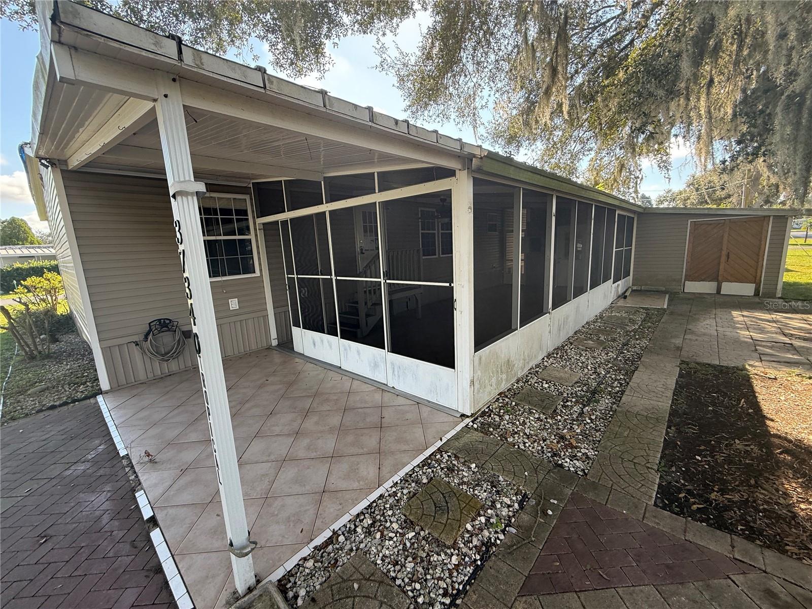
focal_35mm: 14
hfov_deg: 102.1
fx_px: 328
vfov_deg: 85.7
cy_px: 304
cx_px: 406
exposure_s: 1/176
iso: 64
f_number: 2.2
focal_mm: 2.22
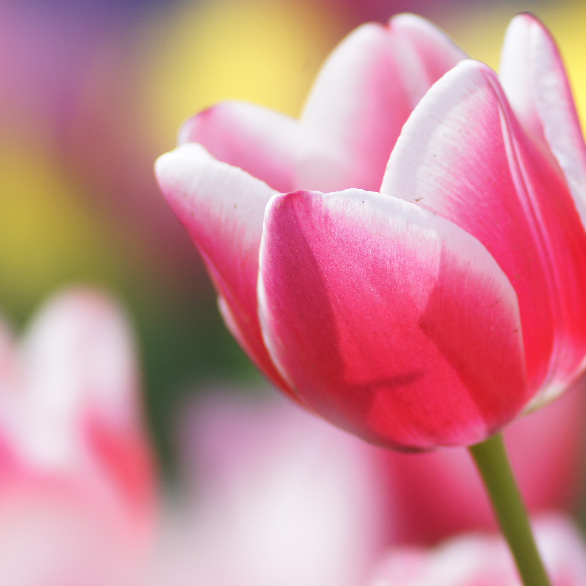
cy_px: 298
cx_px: 463
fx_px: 5414
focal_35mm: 283
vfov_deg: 6.2
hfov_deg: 6.2
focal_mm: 135
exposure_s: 1/250
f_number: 4.5
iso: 250
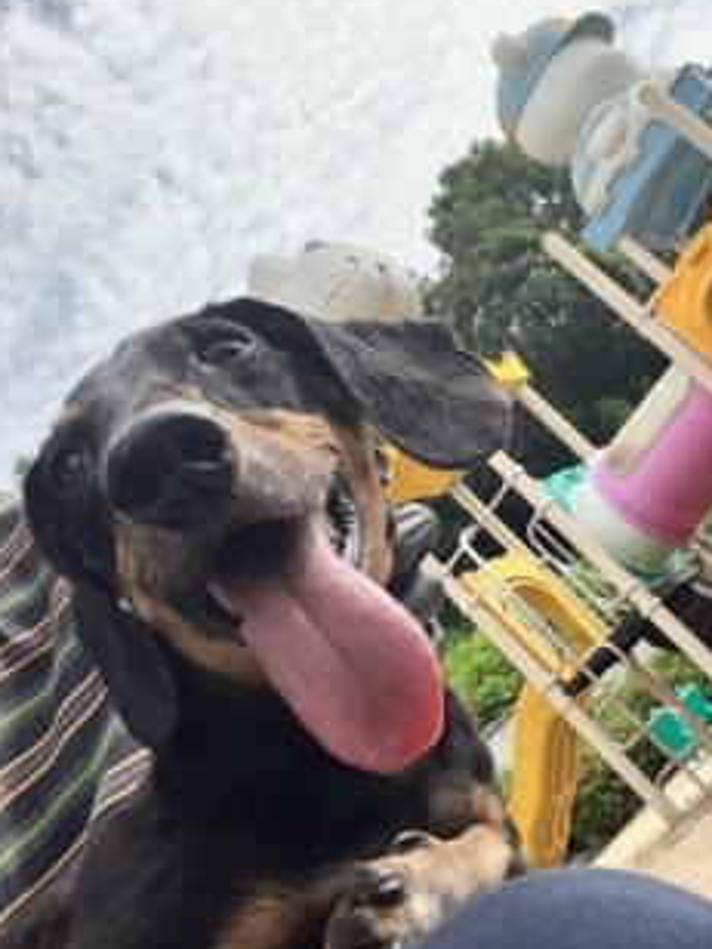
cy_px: 499
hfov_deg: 36.6
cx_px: 447
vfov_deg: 47.8
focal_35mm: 39
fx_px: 1070
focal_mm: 2.71
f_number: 2.2
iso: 32
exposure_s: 1/806
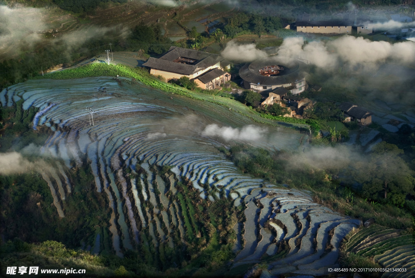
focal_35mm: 135
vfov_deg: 10.2
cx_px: 208
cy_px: 139
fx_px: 1558
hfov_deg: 15.2
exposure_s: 1/50
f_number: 22
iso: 200
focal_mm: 90
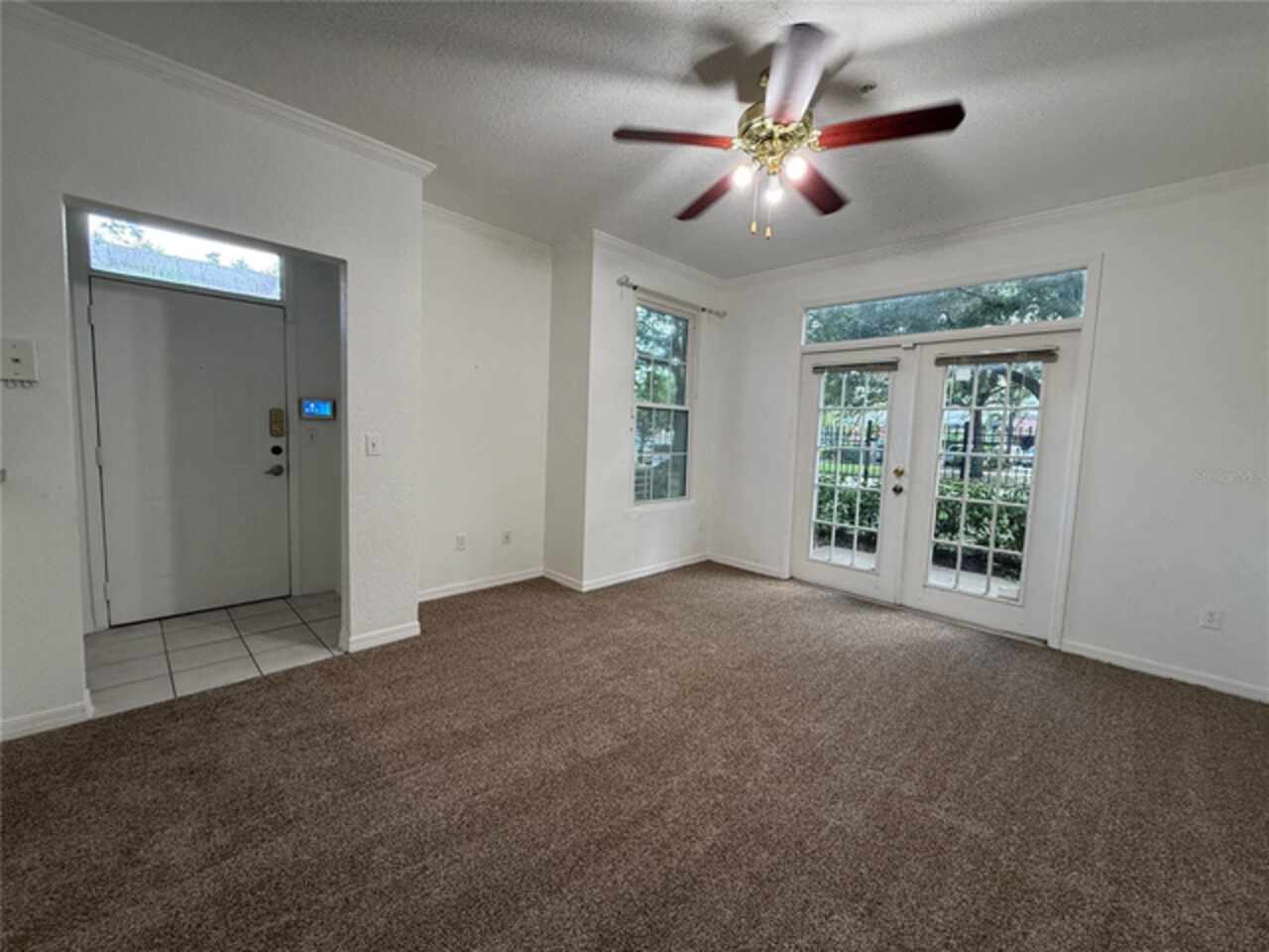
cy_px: 476
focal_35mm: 14
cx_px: 634
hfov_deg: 102.1
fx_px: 513
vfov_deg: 85.7
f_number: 2.2
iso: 200
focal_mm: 2.22
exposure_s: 1/120
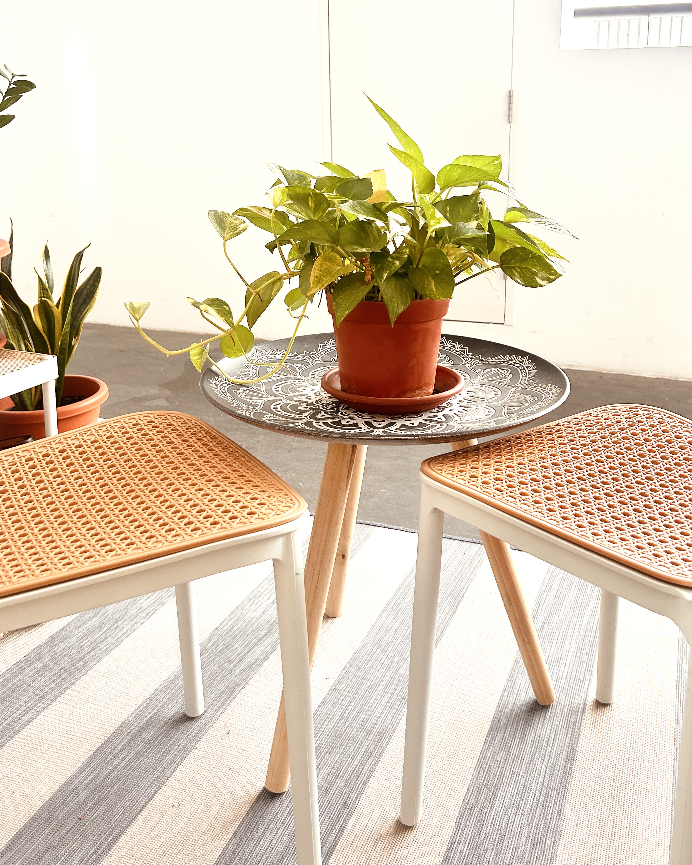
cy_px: 311
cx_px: 410
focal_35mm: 33
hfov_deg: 44.4
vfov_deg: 53.5
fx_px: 845
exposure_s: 1/149
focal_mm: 5.7
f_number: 1.5
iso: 64
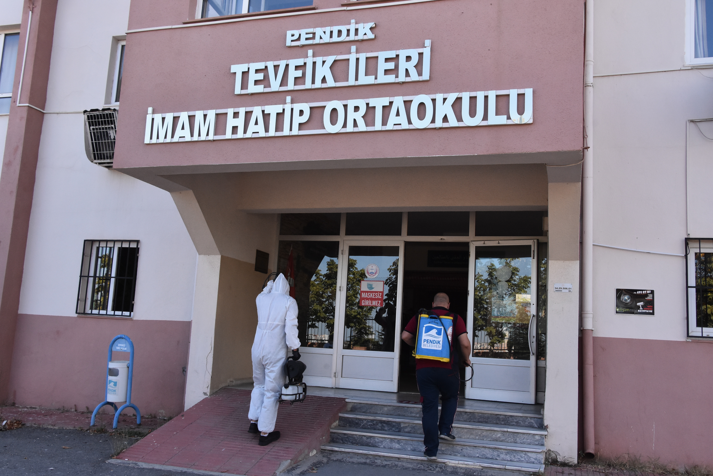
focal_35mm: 33
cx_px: 356
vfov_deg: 40.0
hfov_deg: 57.2
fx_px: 654
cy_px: 238
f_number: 11
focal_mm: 22
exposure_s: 1/500
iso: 1250
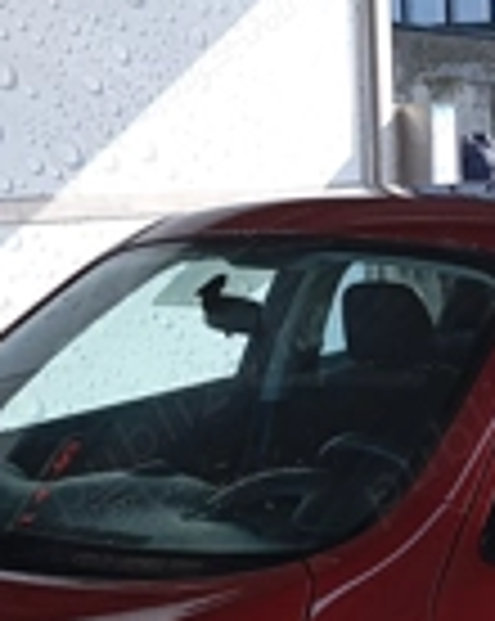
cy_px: 477
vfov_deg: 23.9
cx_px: 346
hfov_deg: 19.3
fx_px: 1450
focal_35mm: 79
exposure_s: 1/180
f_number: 1.8
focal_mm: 4.22
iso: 109
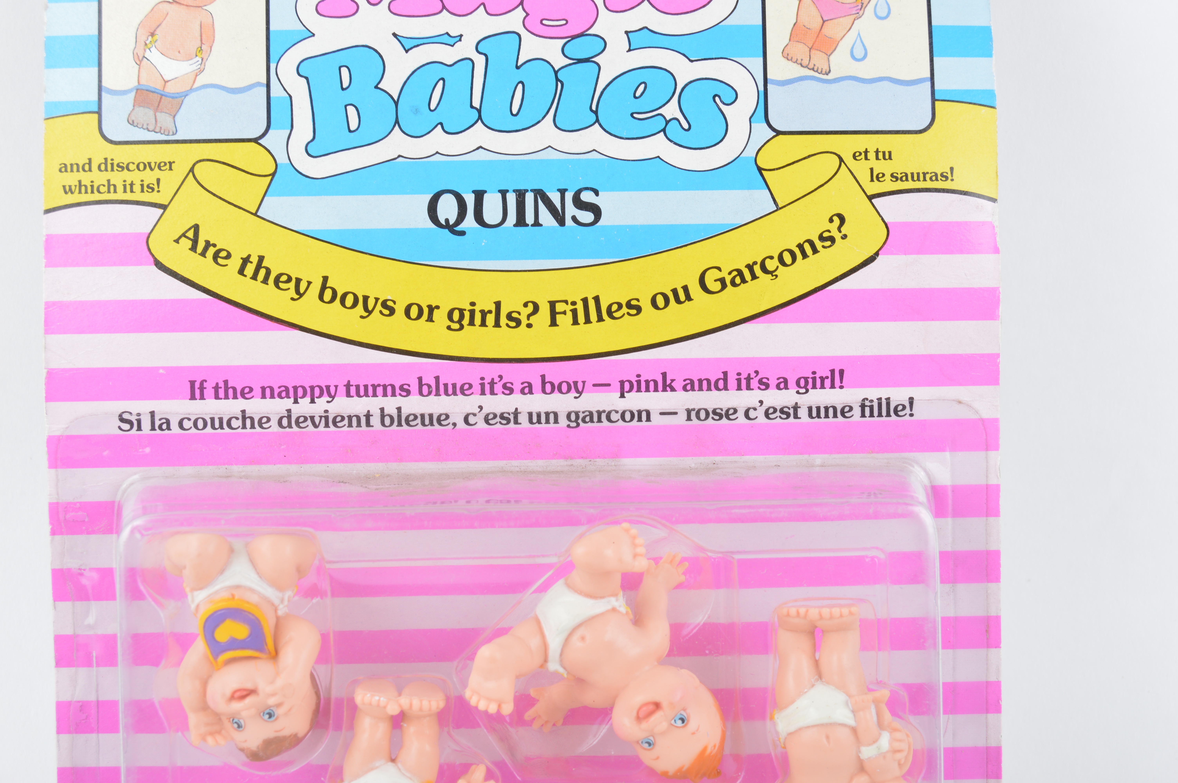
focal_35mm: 68
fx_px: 2207
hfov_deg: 29.9
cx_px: 589
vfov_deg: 20.1
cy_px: 392
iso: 100
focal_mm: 45
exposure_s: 1/25
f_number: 9
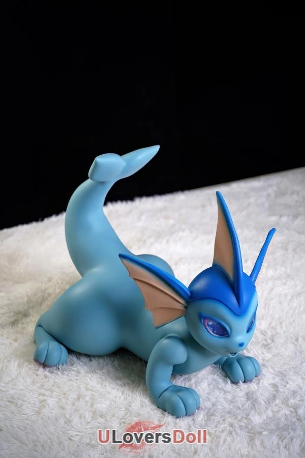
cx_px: 152
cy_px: 229
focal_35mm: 60
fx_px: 762
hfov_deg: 22.6
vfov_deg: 33.4
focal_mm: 60
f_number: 3.2
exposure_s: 1/100
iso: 50
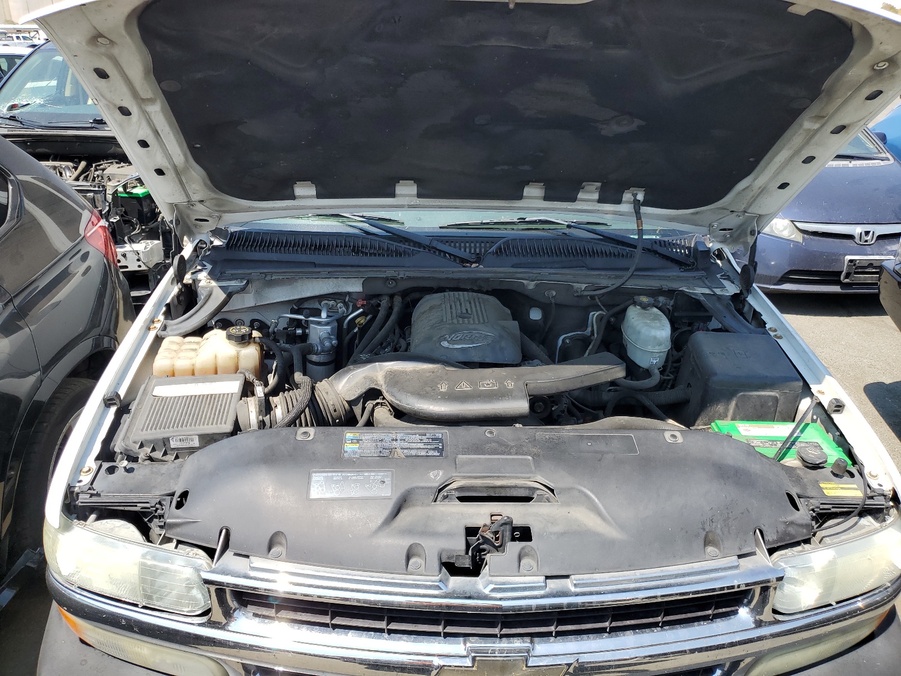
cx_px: 450
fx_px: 677
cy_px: 338
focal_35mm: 26
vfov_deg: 53.1
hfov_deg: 67.3
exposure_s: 1/1667
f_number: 1.5
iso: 50
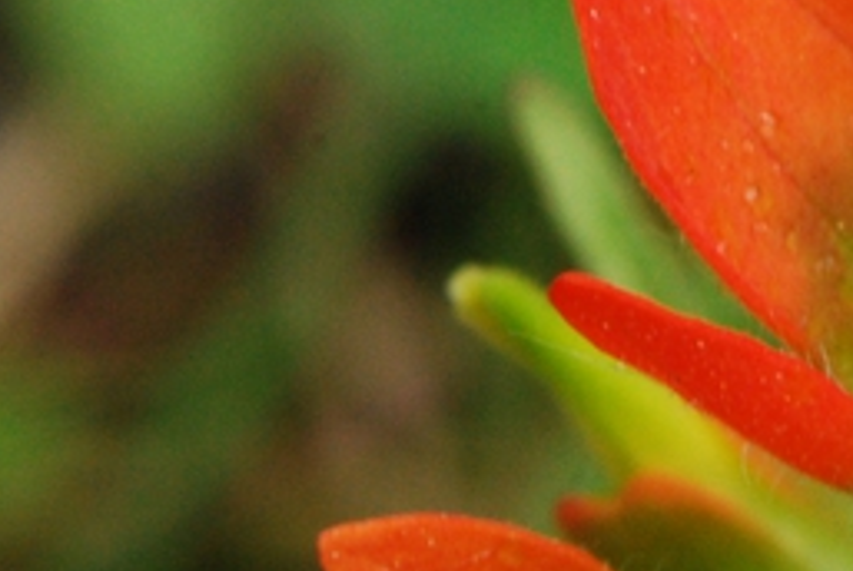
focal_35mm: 628
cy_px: 546
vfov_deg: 2.2
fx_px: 14897
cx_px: 1344
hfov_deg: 3.3
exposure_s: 1/20
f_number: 22
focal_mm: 105
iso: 800
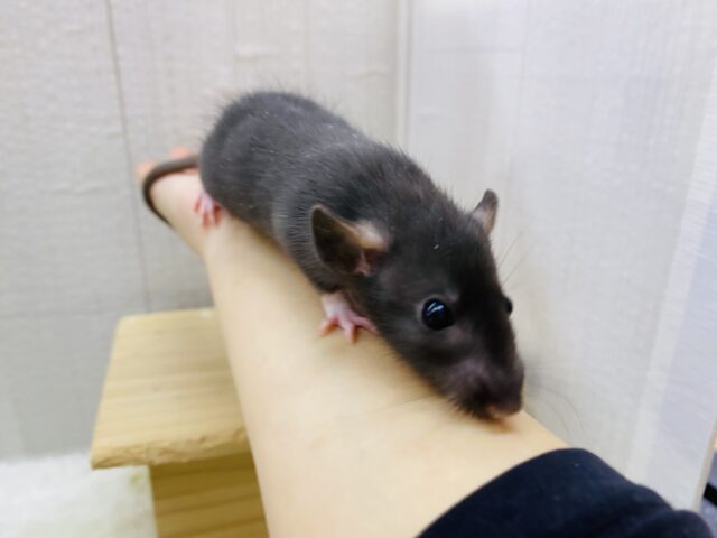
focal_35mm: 25
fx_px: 518
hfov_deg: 69.4
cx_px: 358
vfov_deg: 54.9
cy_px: 269
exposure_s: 1/50
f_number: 1.8
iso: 80
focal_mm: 4.25
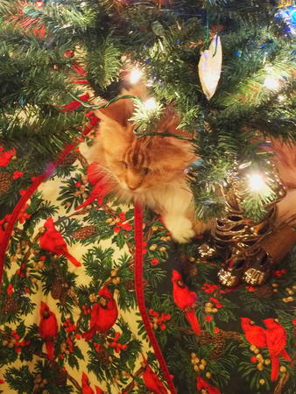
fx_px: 1276
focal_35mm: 112
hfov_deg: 13.2
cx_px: 148
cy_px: 197
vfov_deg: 17.6
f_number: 5.6
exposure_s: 1/6
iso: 1600
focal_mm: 24
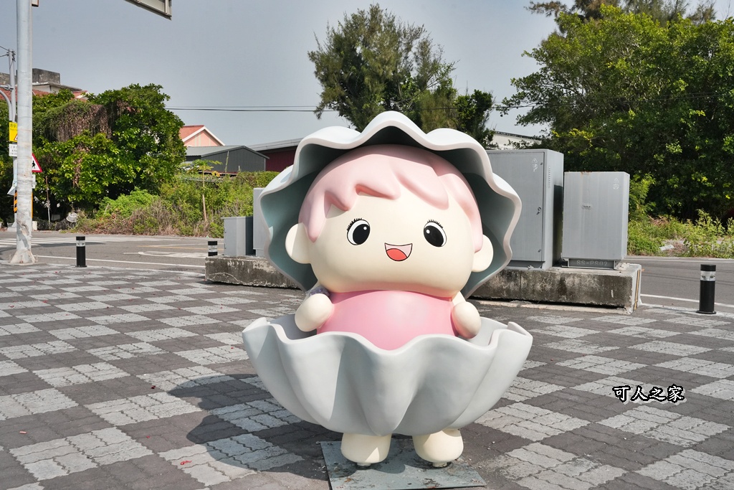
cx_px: 367
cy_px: 245
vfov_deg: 37.5
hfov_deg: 53.9
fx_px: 722
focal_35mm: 35
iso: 2000
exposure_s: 1/4000
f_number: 11
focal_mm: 35.4
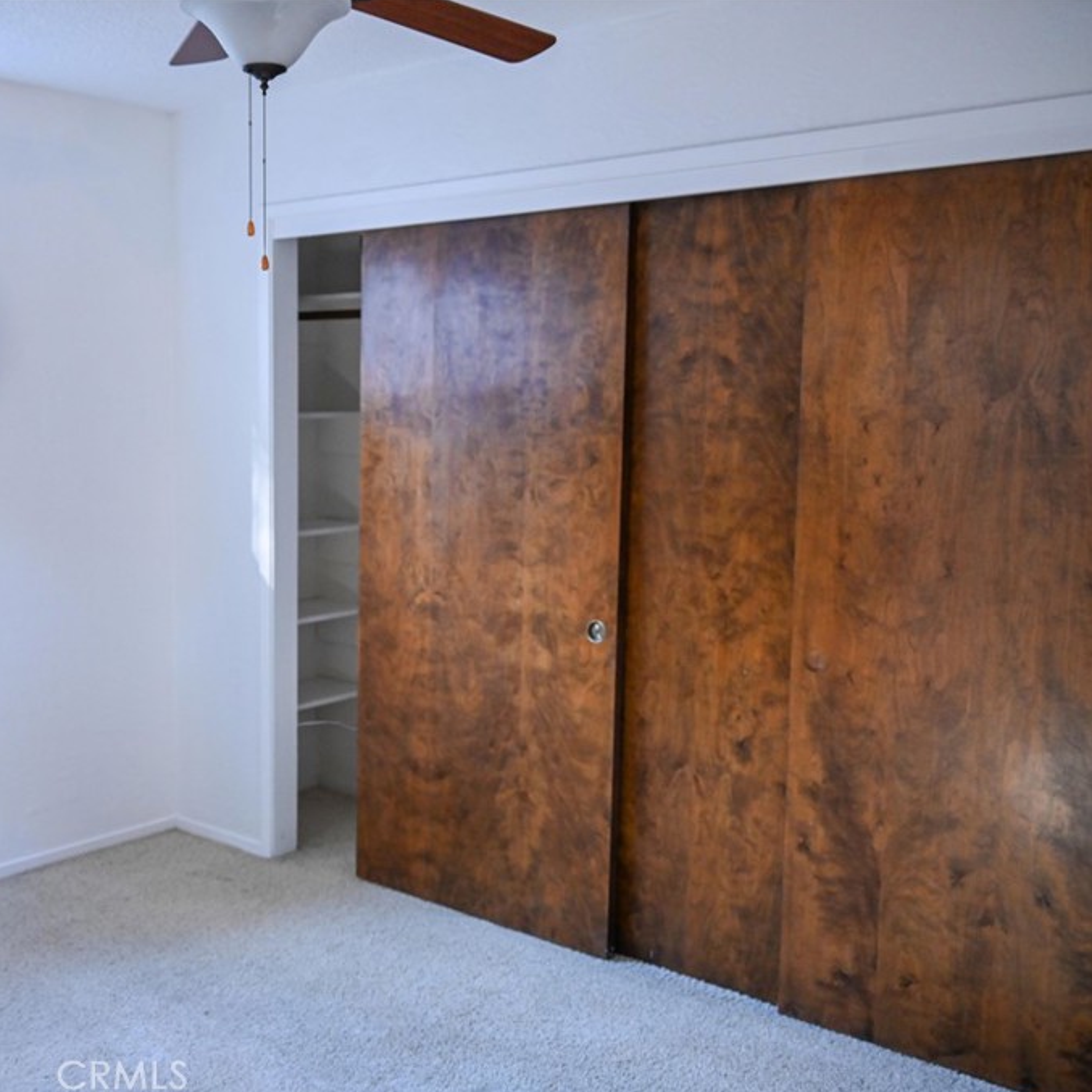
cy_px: 548
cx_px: 319
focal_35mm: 36
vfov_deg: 46.0
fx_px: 1285
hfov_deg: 45.0
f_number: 4
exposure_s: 1/125
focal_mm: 28
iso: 2200
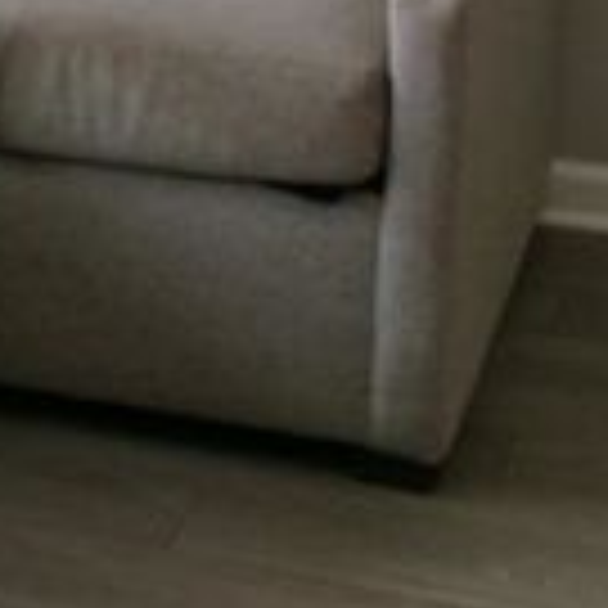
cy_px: -351
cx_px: -390
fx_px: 2563
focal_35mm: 129
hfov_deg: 12.6
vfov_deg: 12.7
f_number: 3.9
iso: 136
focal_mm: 5.1
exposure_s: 1/34
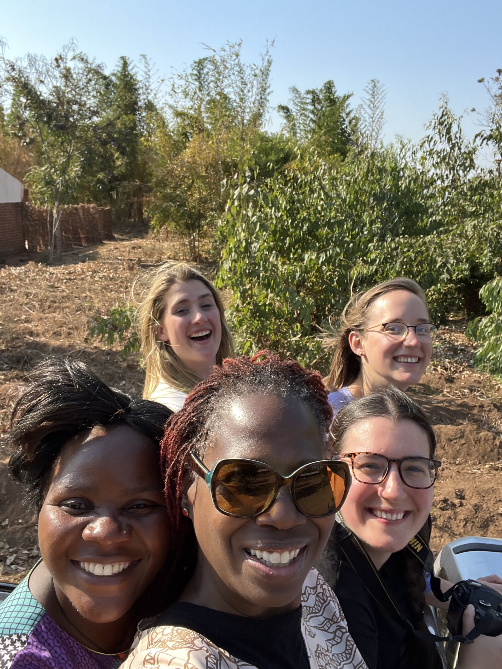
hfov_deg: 46.8
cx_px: 251
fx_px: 580
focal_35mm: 30
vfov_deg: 60.0
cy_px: 334
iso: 32
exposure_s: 1/196
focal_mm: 2.71
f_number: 2.2
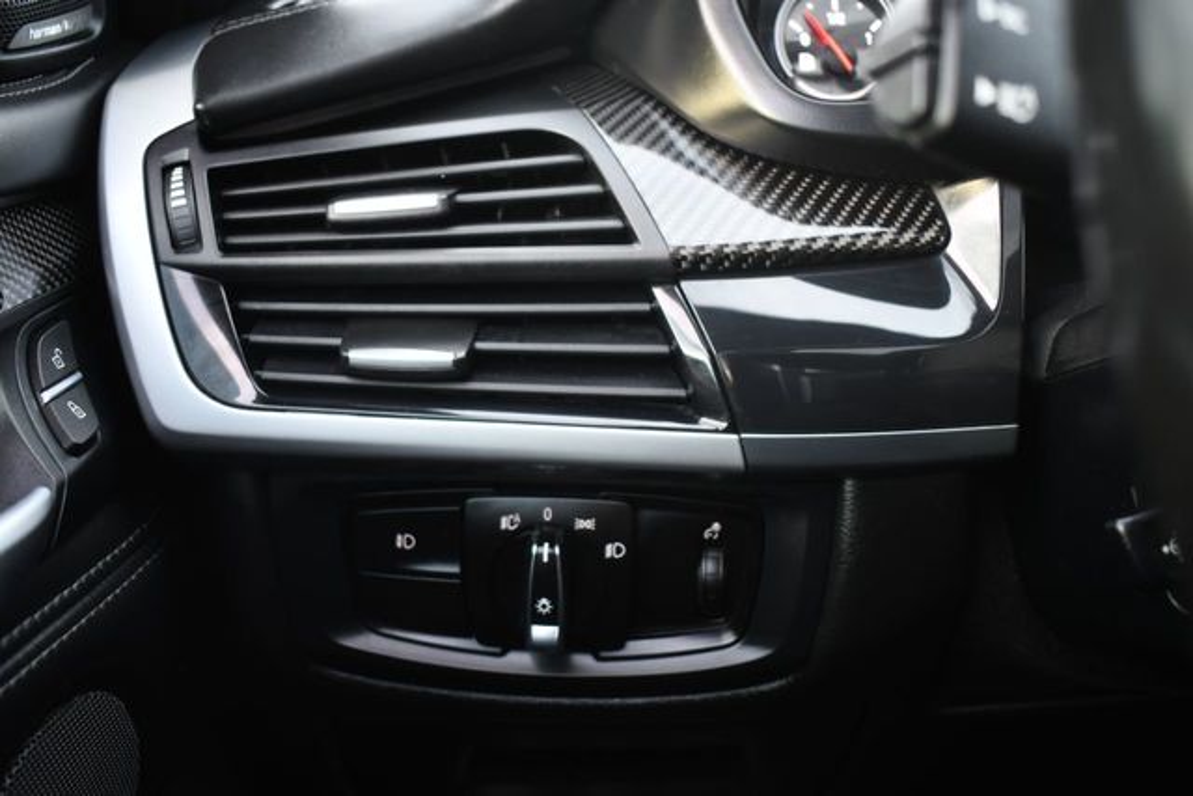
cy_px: 398
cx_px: 596
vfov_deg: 38.9
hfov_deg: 55.8
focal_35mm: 34
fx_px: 1127
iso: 400
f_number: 3.8
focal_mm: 23
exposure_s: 1/40
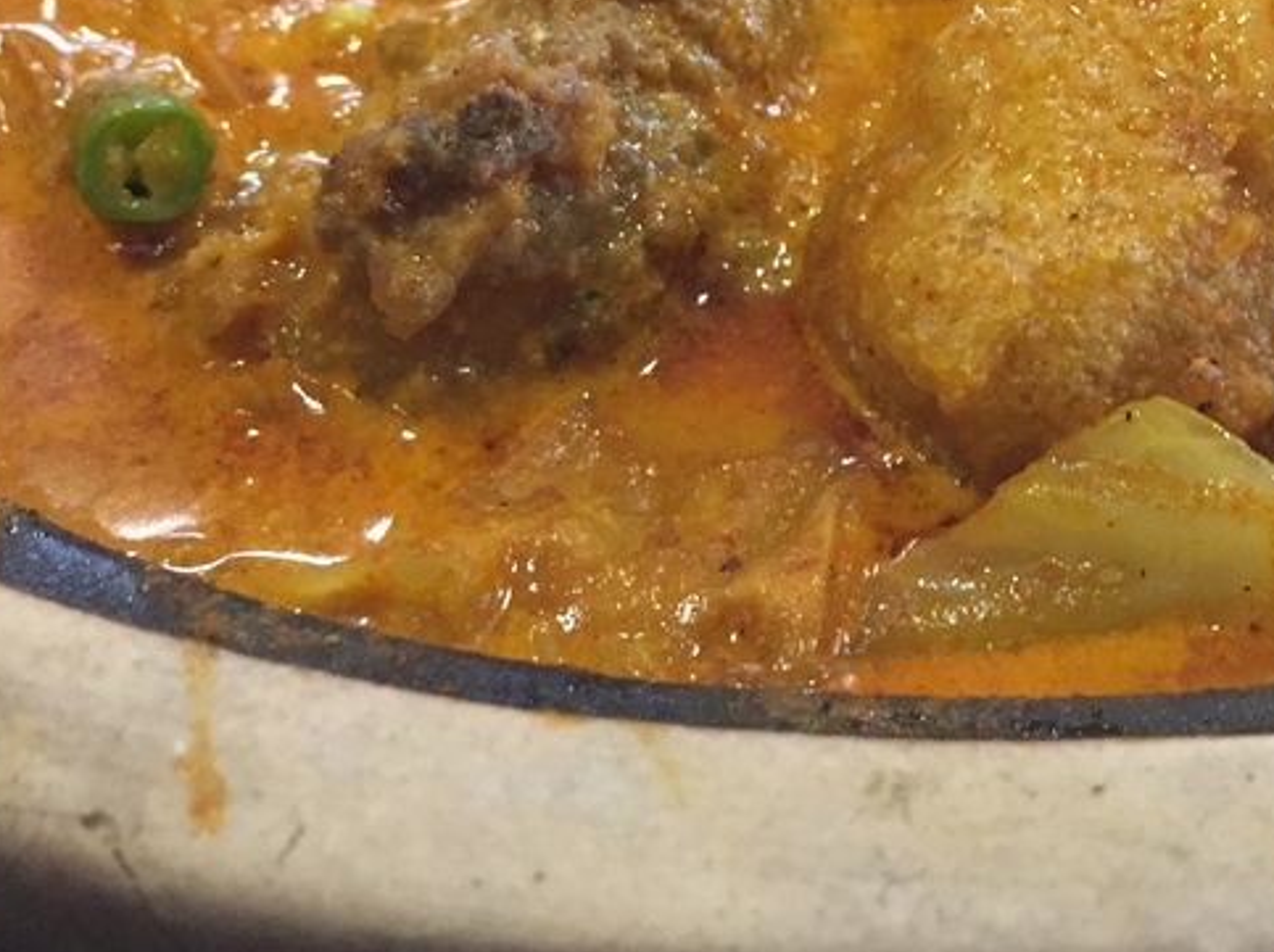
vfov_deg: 23.5
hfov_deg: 31.8
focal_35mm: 60
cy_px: 38
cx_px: 902
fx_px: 2205
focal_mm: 4.15
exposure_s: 1/20
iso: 250
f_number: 2.2
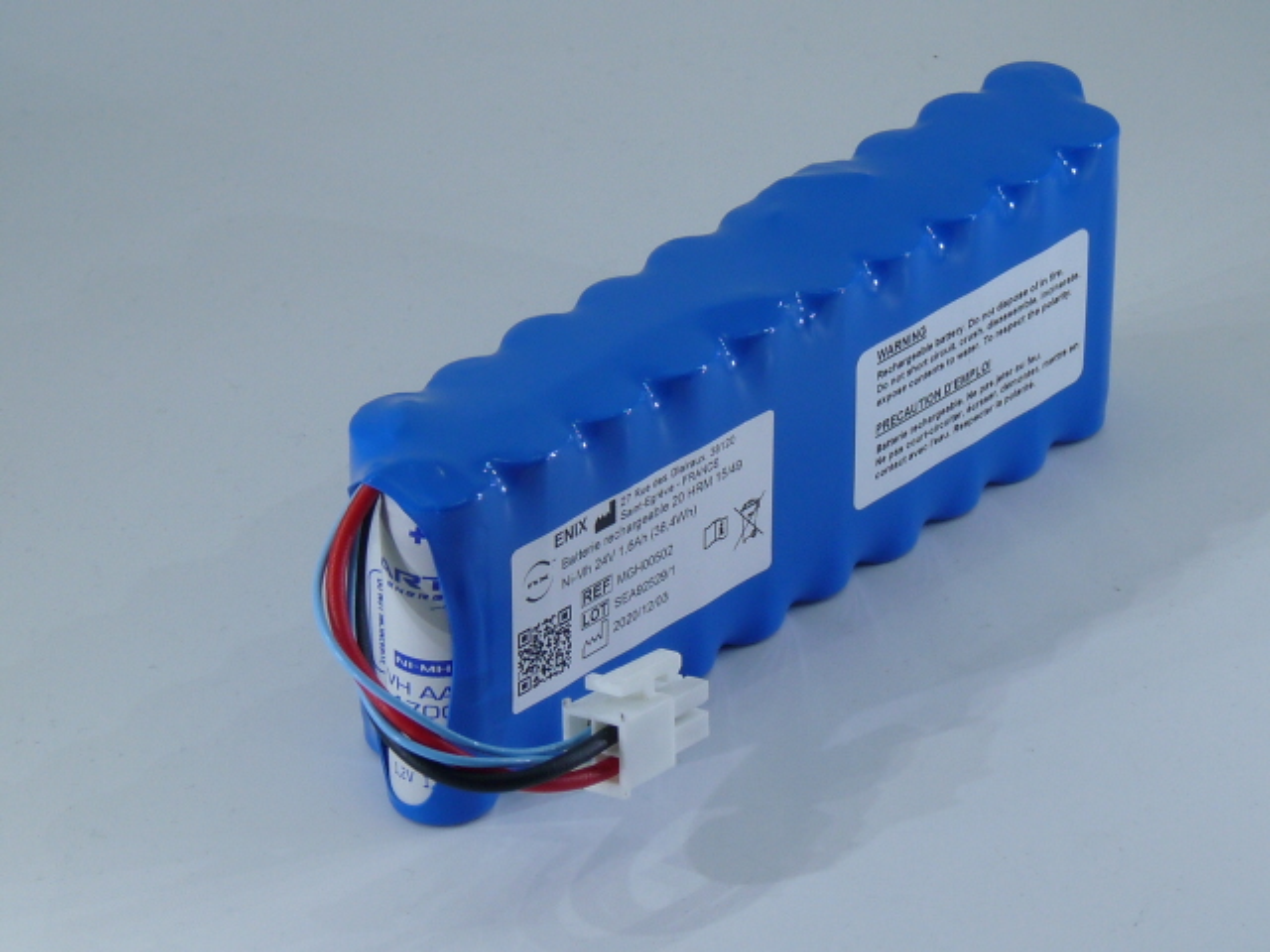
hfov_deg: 13.8
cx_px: 635
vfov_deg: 10.4
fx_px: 5246
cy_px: 476
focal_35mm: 143
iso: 100
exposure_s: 1/200
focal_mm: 14.4
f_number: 4.5
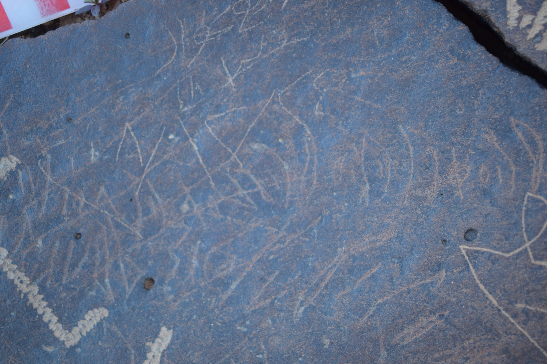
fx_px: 699
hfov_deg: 42.7
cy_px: 180
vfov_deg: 29.2
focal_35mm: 46
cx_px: 270
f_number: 4.2
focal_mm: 30
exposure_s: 1/125
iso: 200
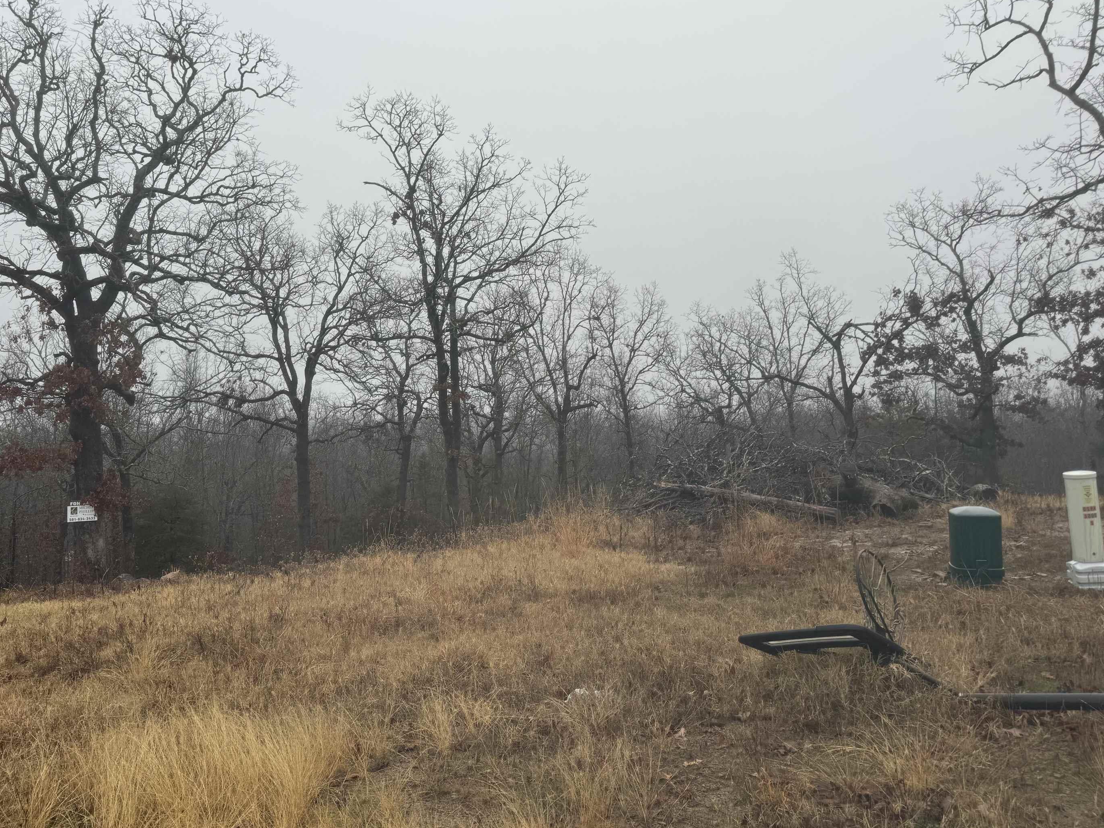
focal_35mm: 27
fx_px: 861
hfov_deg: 65.2
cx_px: 497
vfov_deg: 51.3
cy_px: 384
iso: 80
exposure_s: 1/715
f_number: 1.78
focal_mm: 6.86
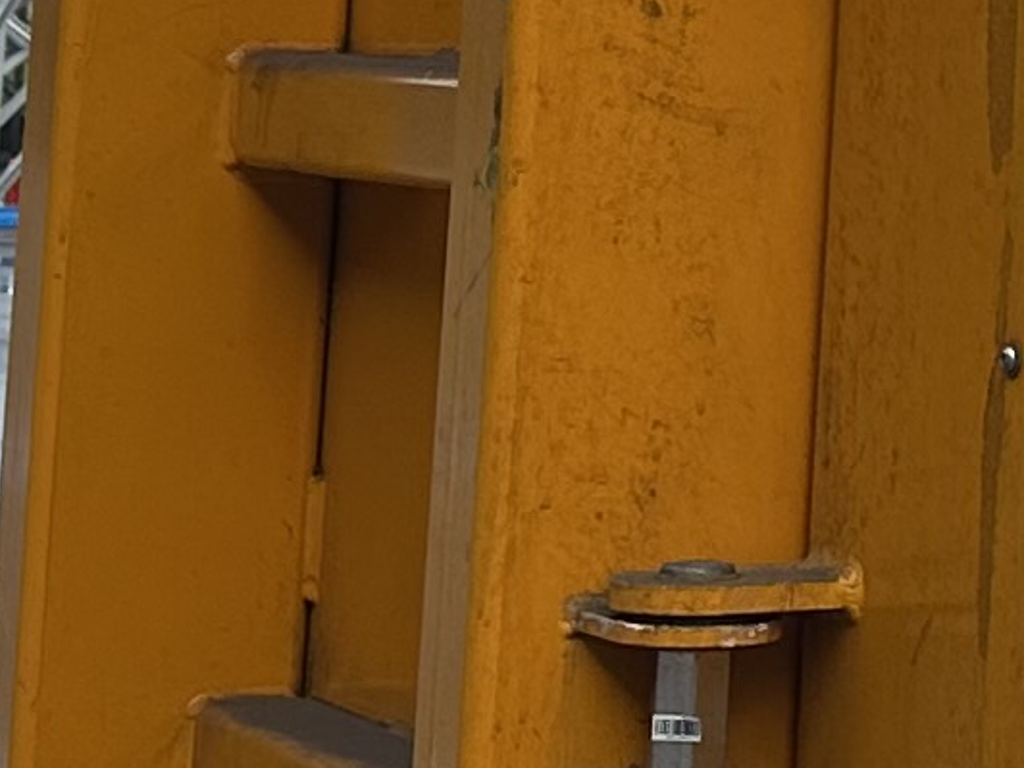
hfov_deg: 10.2
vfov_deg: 7.9
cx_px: 1913
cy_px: -566
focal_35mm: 182
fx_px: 5384
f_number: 1.78
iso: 80
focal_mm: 6.86
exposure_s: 1/2110
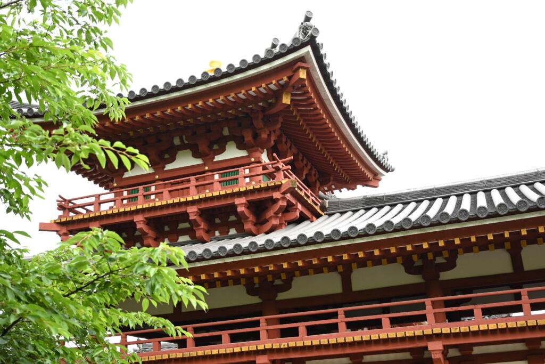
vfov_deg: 32.6
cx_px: 272
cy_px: 182
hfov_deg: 47.4
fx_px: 621
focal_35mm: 41
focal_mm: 41
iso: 100
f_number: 4
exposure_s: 1/50
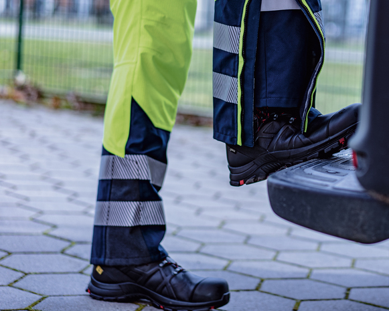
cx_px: 284
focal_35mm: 91
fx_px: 1048
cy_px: 87
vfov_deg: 16.8
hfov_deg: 20.9
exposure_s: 1/320
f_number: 2
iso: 100
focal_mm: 55
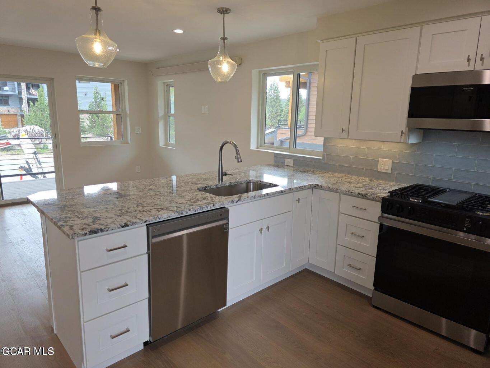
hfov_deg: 73.9
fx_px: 326
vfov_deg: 58.9
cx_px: 245
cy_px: 184
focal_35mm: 23
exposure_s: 1/120
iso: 40
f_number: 1.7
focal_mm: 6.3
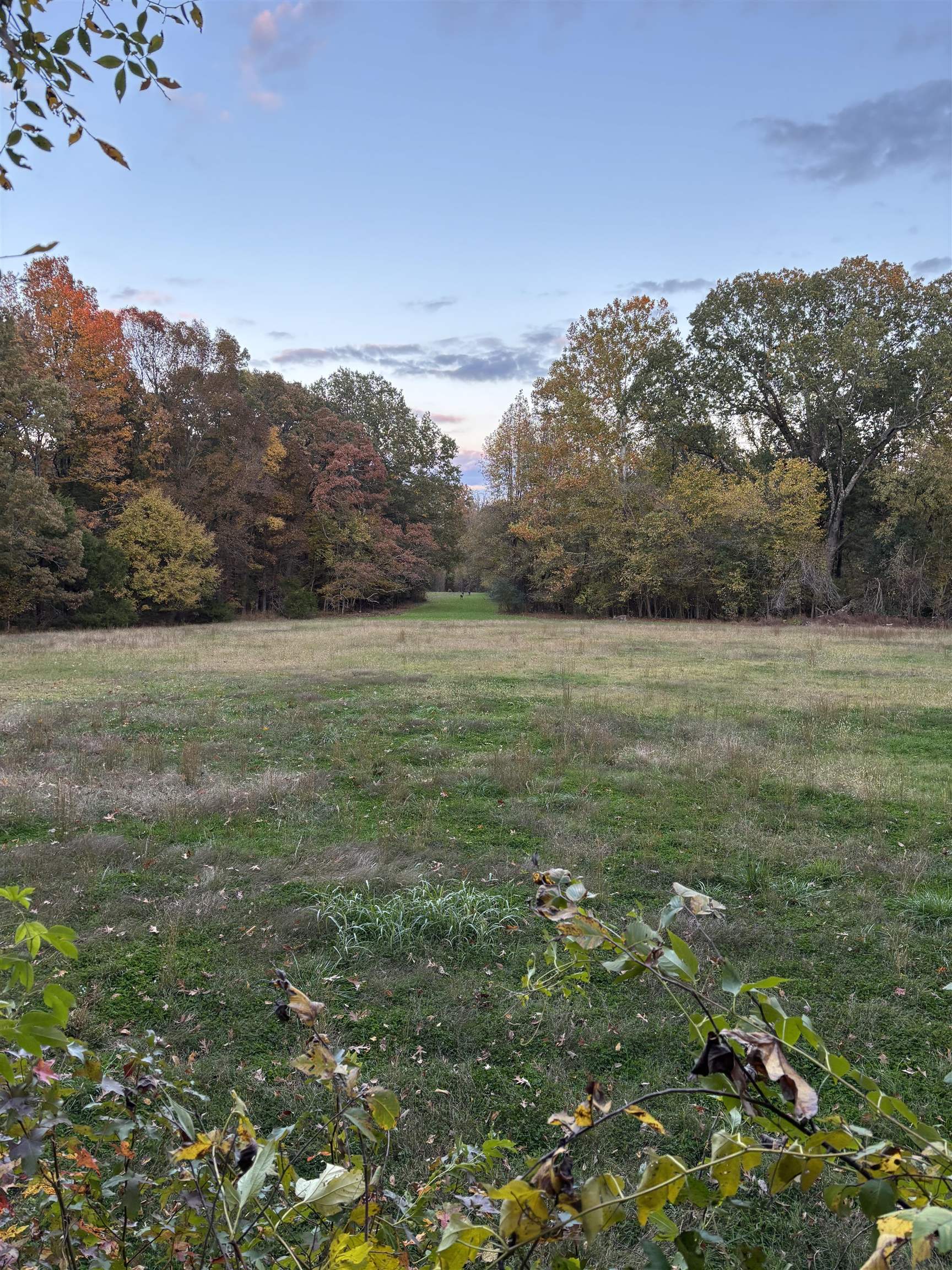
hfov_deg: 53.1
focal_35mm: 26
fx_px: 953
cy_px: 635
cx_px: 476
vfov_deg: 67.3
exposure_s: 1/121
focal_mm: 5.96
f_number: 1.6
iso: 64
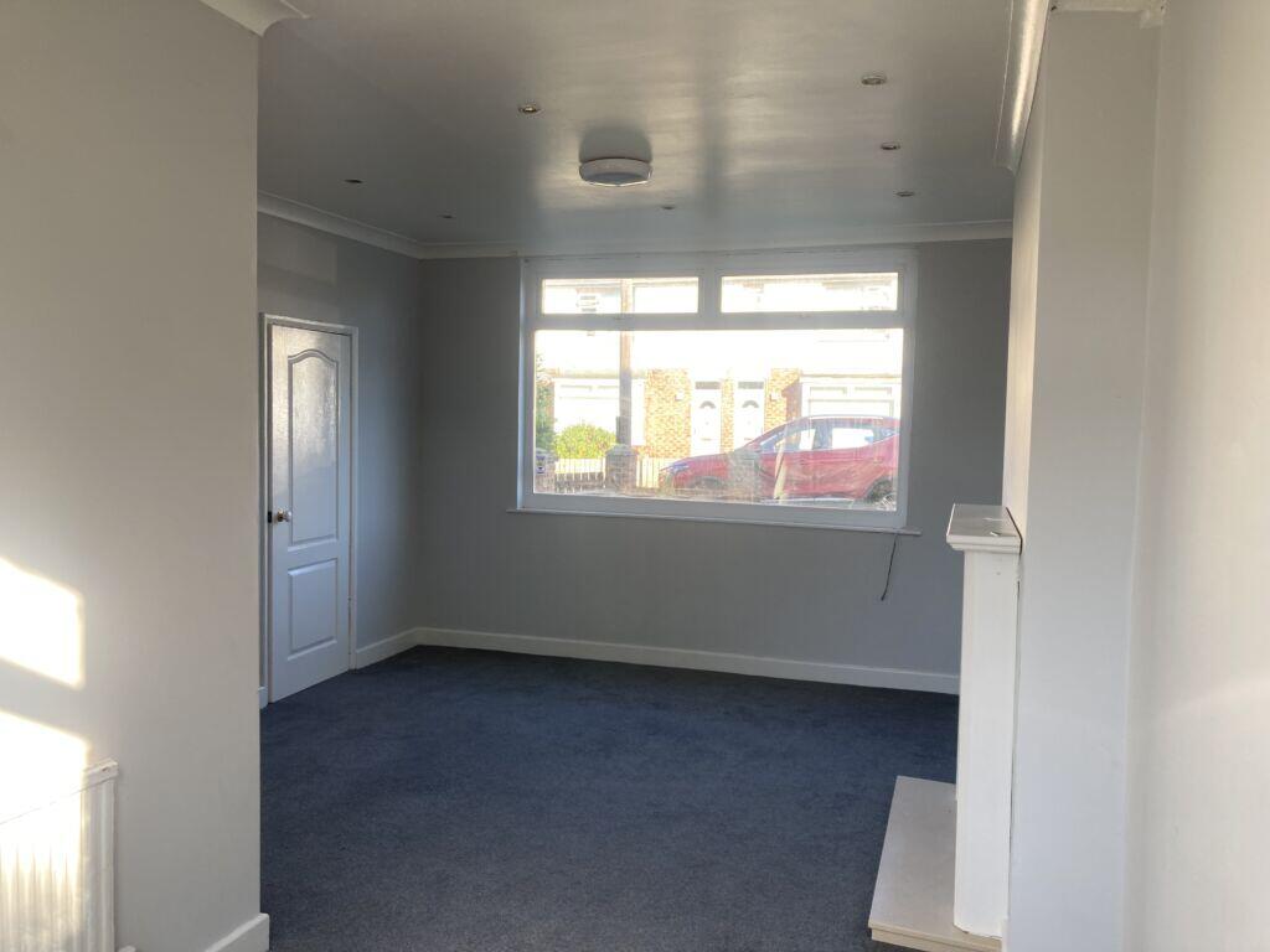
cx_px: 635
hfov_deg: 63.4
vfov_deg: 49.7
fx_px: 1027
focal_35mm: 28
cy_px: 476
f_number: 1.8
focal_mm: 3.99
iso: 32
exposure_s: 1/121
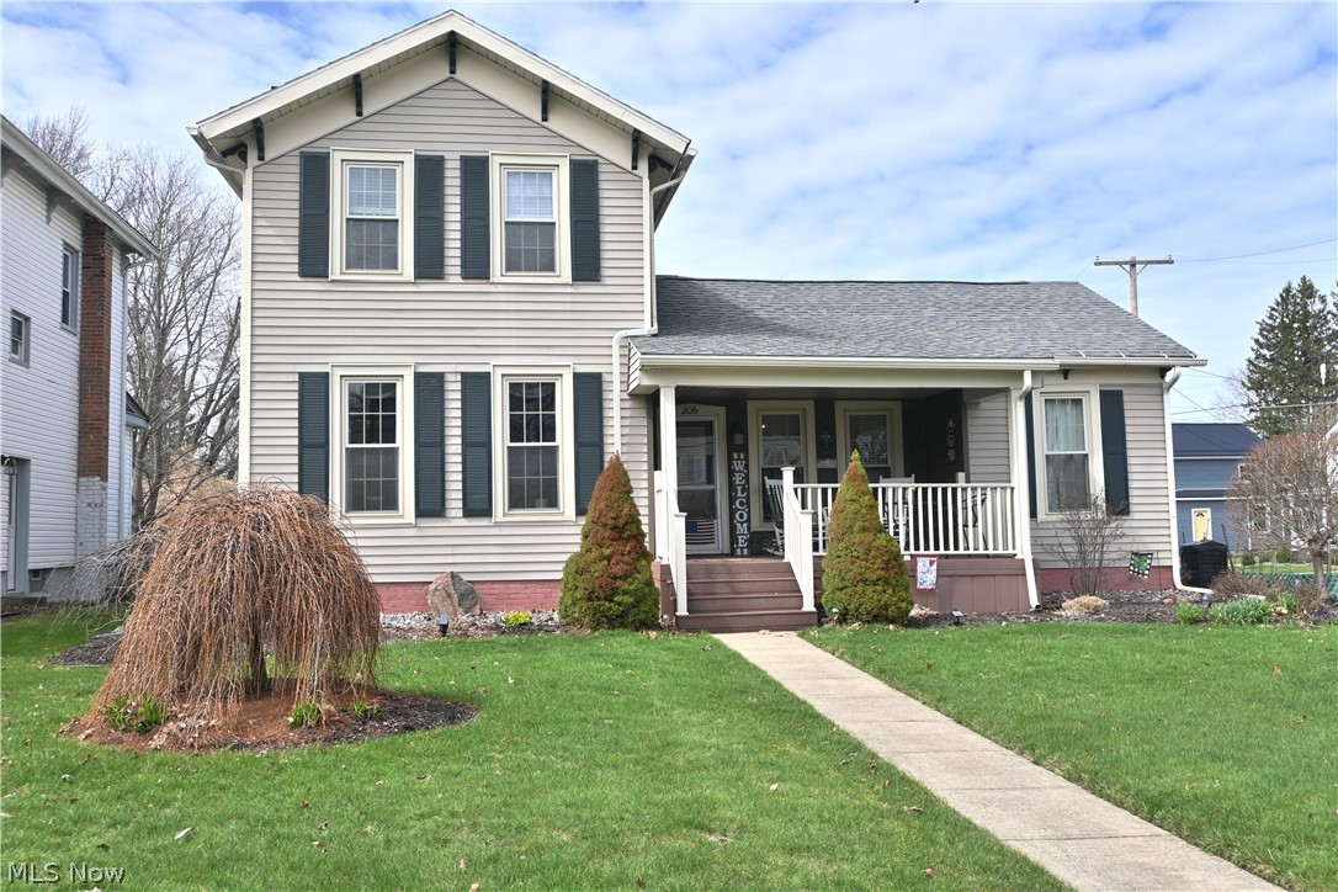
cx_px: 669
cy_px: 446
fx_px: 1199
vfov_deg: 40.8
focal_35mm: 32
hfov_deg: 58.3
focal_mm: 21.5
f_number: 7.1
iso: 100
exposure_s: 1/320
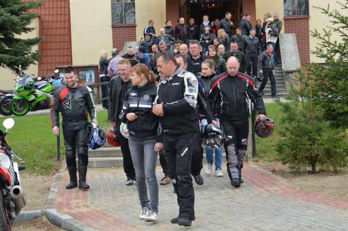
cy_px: 116
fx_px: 897
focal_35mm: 93
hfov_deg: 22.0
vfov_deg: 14.6
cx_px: 174
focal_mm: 62
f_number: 8
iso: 1600
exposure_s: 1/1000
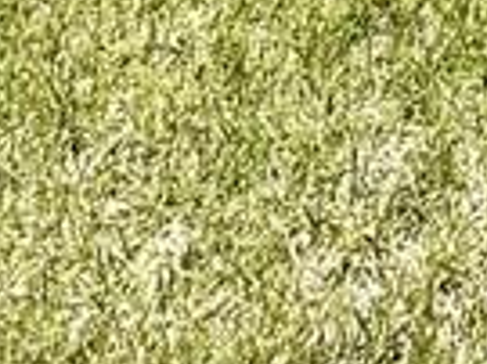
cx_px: 1190
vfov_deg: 9.4
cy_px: -865
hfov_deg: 13.4
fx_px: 1490
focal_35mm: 106
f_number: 2.2
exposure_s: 1/2506
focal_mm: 2.22
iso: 50
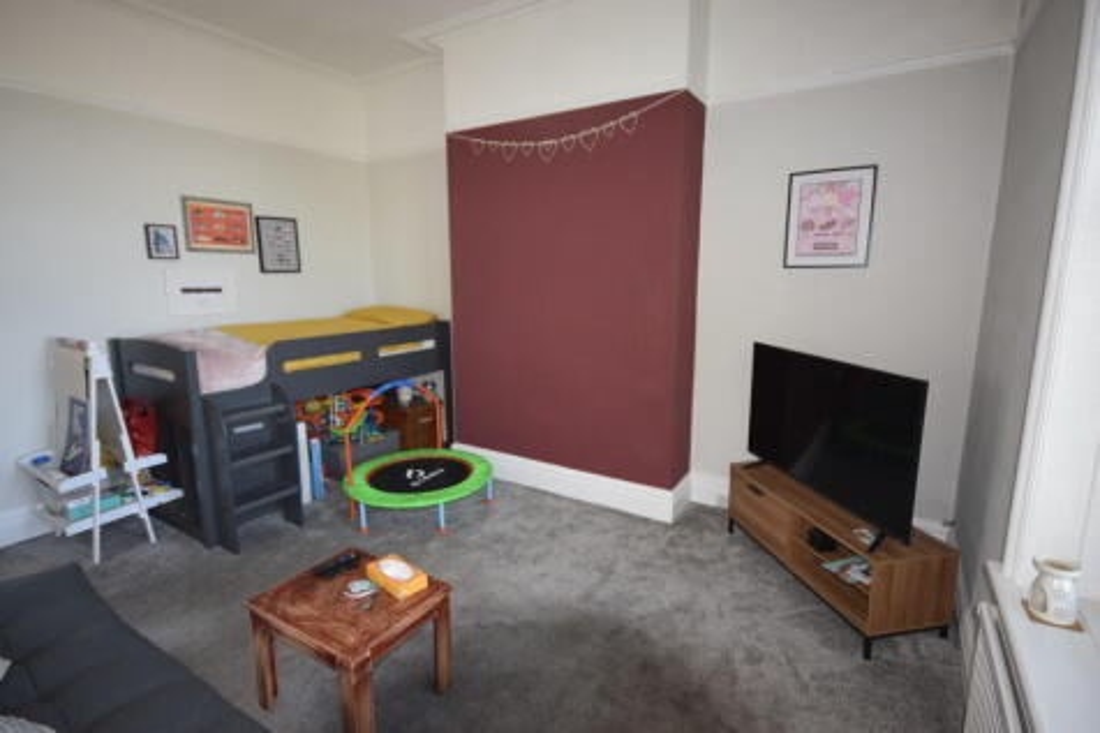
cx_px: 550
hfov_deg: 92.5
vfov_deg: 69.6
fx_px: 527
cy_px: 366
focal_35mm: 17
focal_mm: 11.5
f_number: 4.2
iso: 800
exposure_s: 1/60
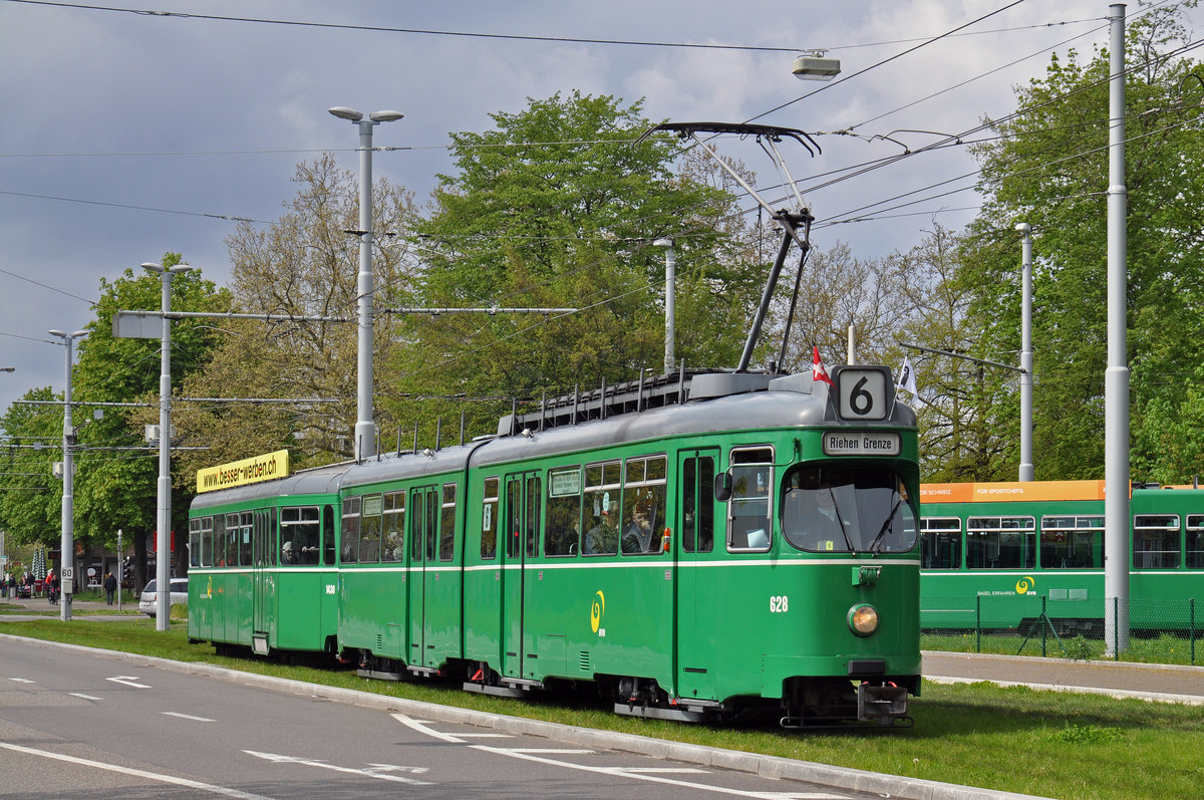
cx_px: 602
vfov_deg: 16.2
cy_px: 400
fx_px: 2806
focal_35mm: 84
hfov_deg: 24.2
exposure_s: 1/500
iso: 400
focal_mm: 56
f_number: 11
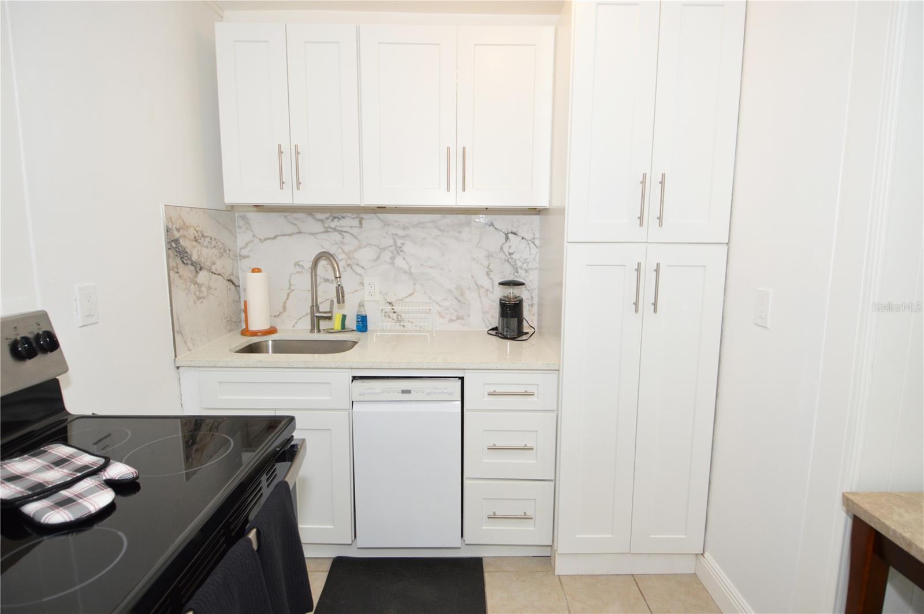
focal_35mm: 18
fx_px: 461
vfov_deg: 67.3
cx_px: 462
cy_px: 307
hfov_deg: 90.1
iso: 450
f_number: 4
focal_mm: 12
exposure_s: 1/60
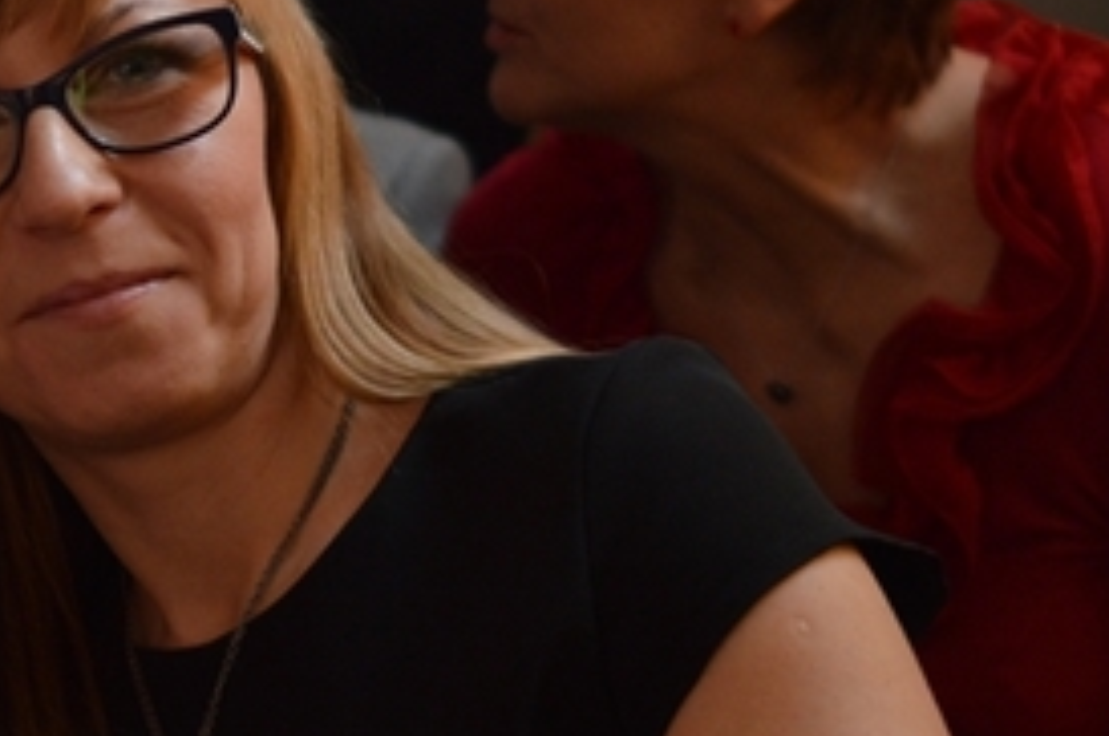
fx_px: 3354
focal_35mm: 109
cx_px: -186
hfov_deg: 17.9
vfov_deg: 12.5
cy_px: 639
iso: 400
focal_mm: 28
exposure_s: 1/100
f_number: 2.2
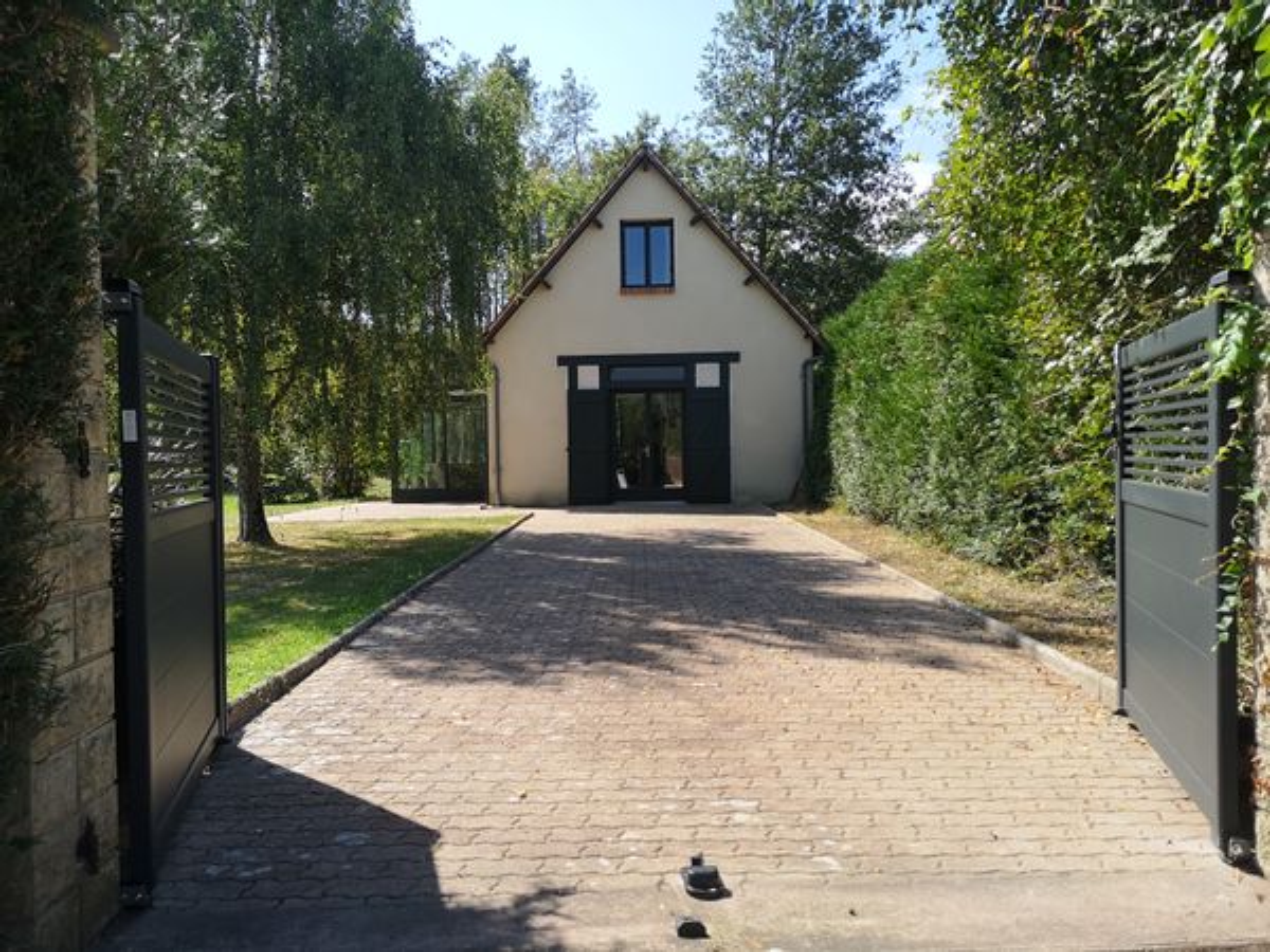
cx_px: 635
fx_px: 991
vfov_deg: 51.4
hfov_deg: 65.3
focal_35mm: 27
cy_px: 476
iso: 50
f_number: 1.8
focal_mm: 5.58
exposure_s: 1/1112
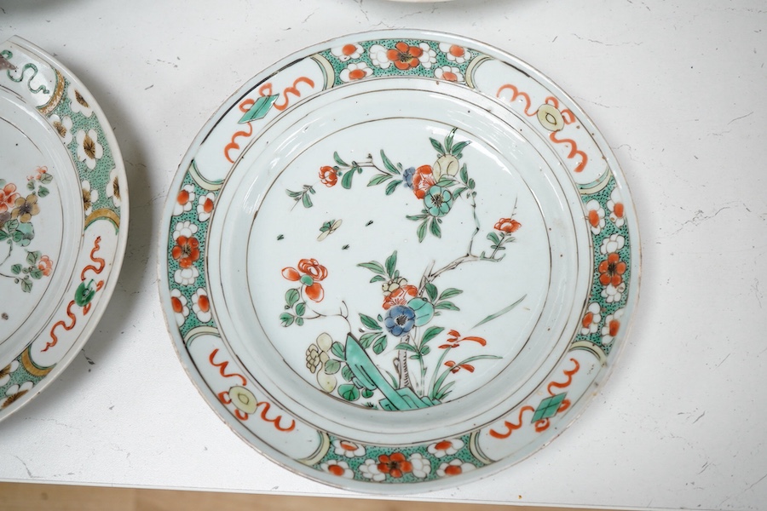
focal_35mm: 45
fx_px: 959
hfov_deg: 43.6
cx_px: 384
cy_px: 256
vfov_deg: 29.9
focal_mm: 30
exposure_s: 1/125
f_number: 7.1
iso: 1250
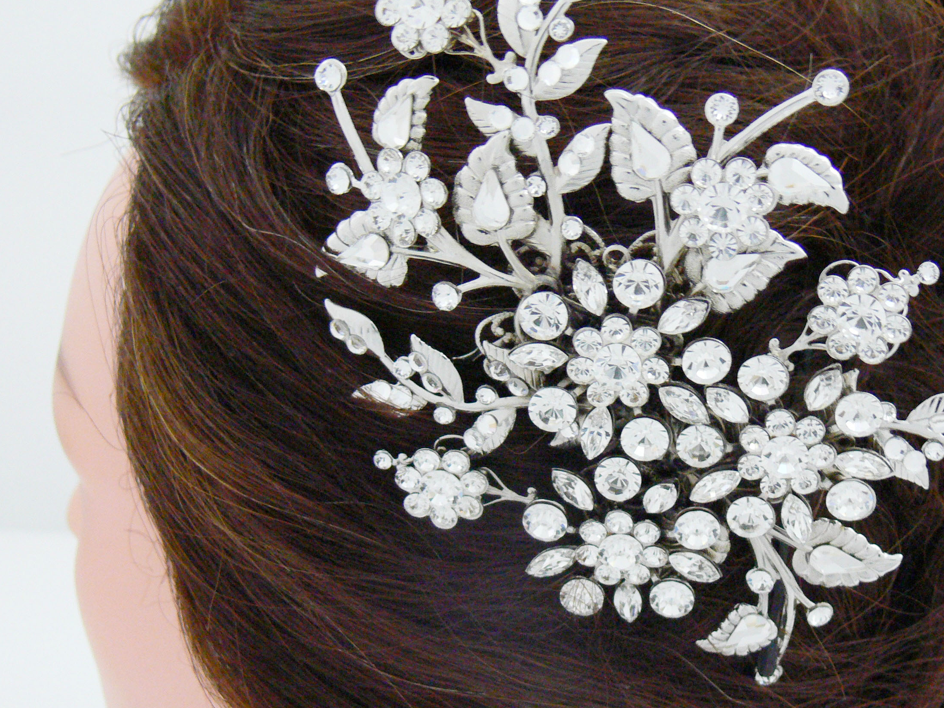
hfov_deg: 36.3
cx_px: 655
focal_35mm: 52
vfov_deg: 28.0
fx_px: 1418
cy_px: 365
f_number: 2.8
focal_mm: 7.4
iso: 200
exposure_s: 1/5
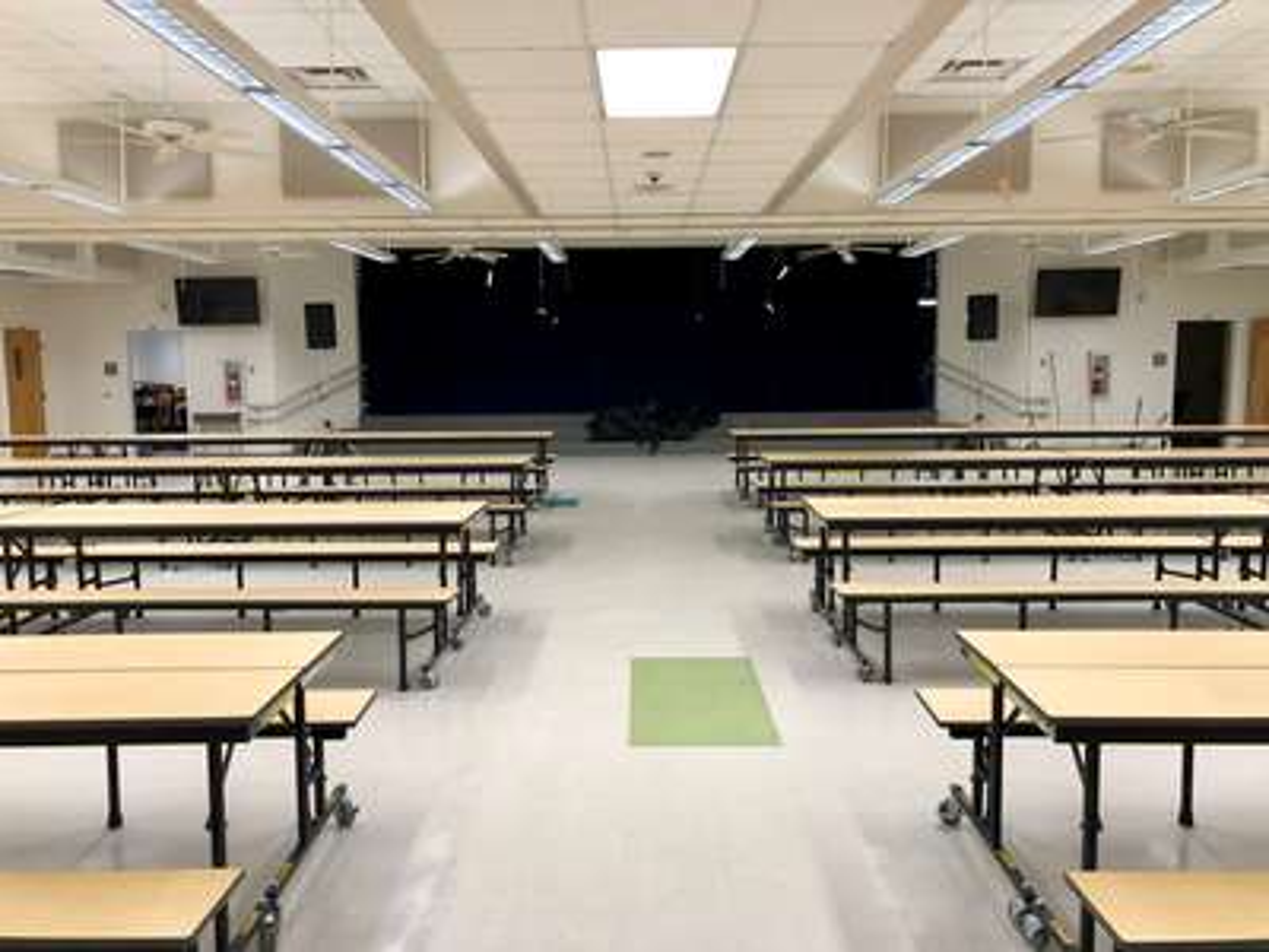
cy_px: 476
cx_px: 634
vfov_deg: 49.7
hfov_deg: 63.4
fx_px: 1026
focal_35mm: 28
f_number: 1.8
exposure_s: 1/30
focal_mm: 4
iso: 32
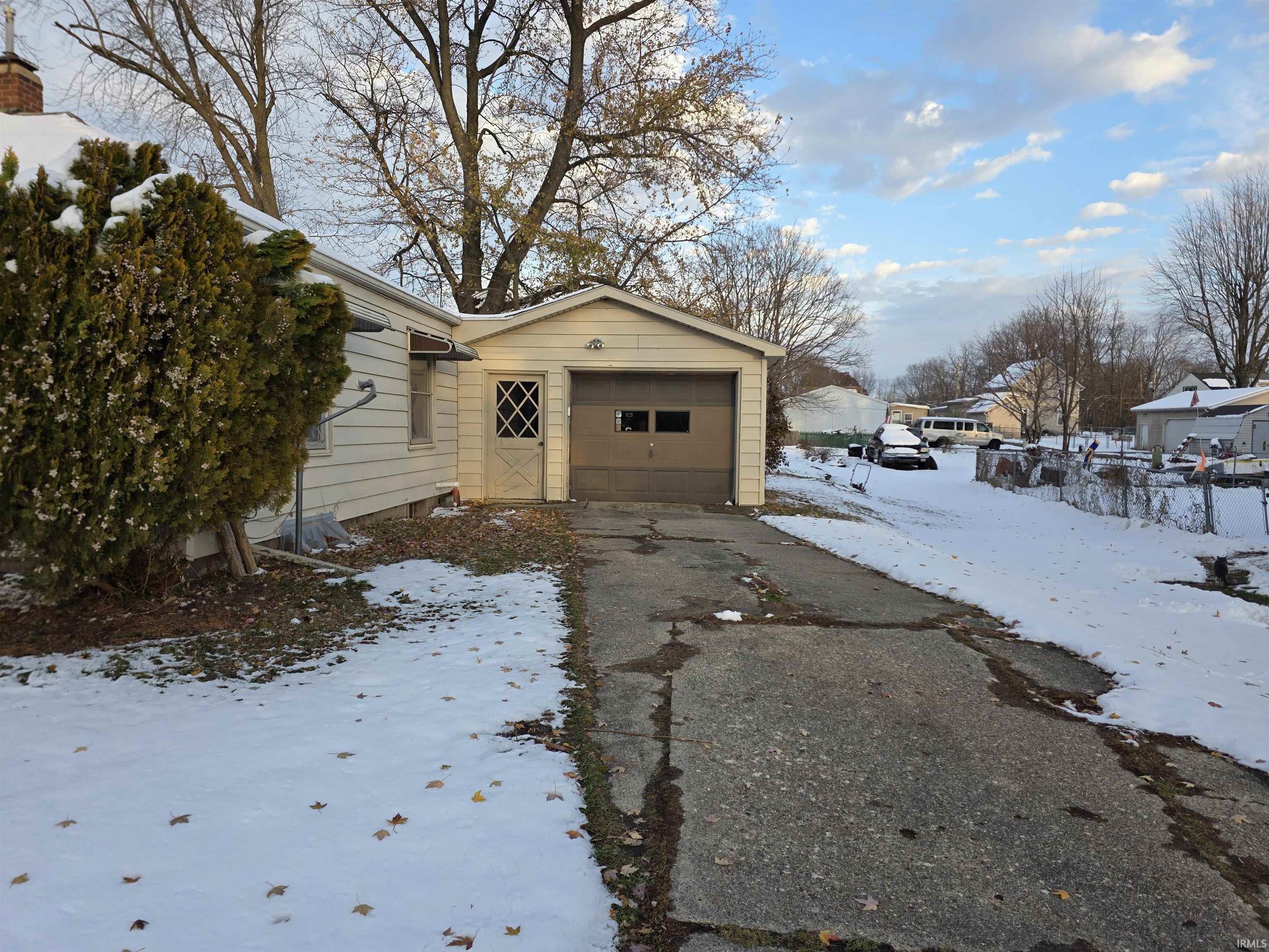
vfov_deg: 58.9
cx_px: 634
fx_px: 843
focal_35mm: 23
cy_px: 476
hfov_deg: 73.9
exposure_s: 1/359
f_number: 1.7
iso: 32
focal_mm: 6.3
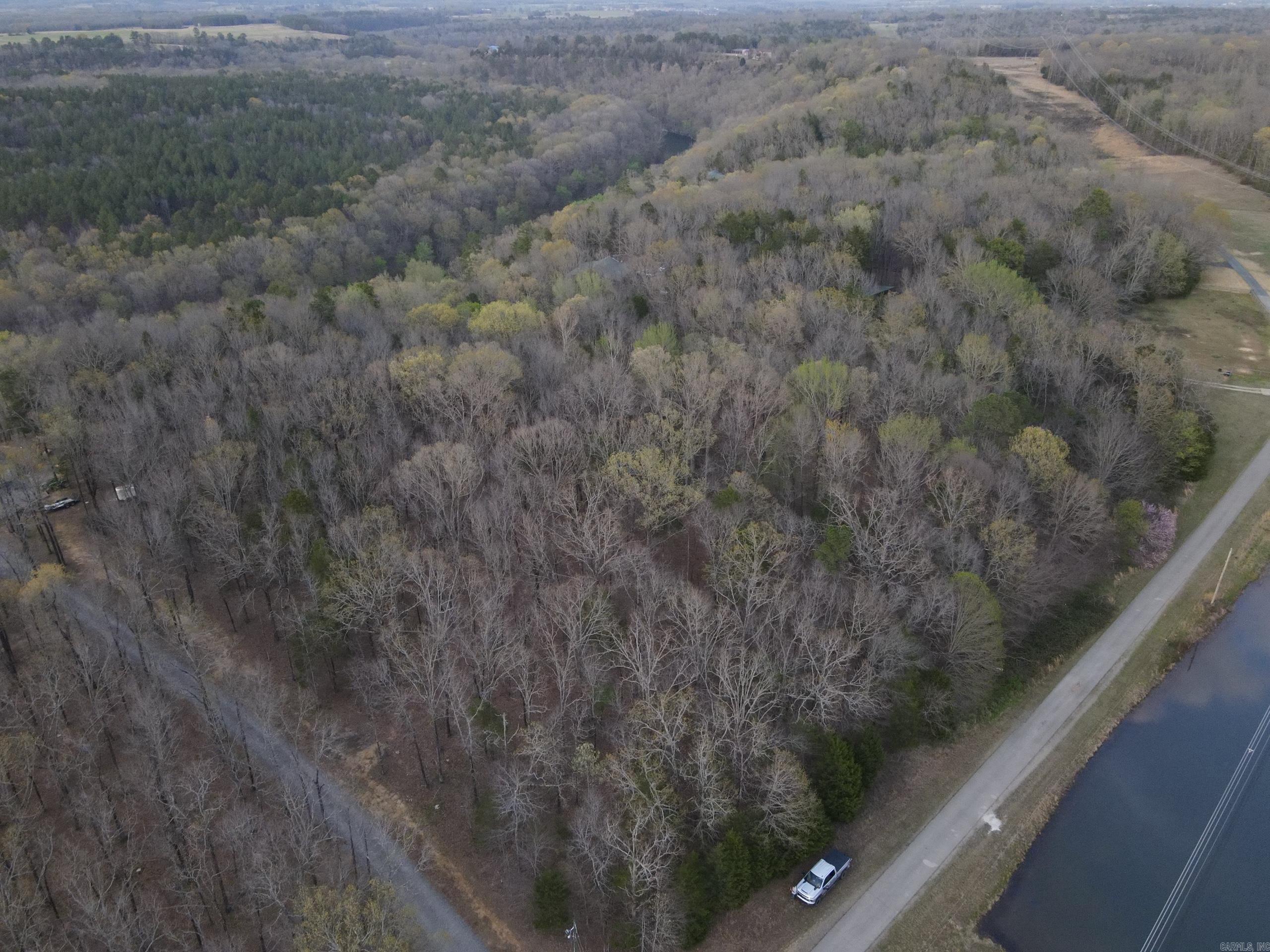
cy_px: 476
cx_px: 635
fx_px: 881
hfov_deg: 71.6
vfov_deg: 56.8
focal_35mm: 24
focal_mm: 4.5
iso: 830
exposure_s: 1/6.25
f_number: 2.8
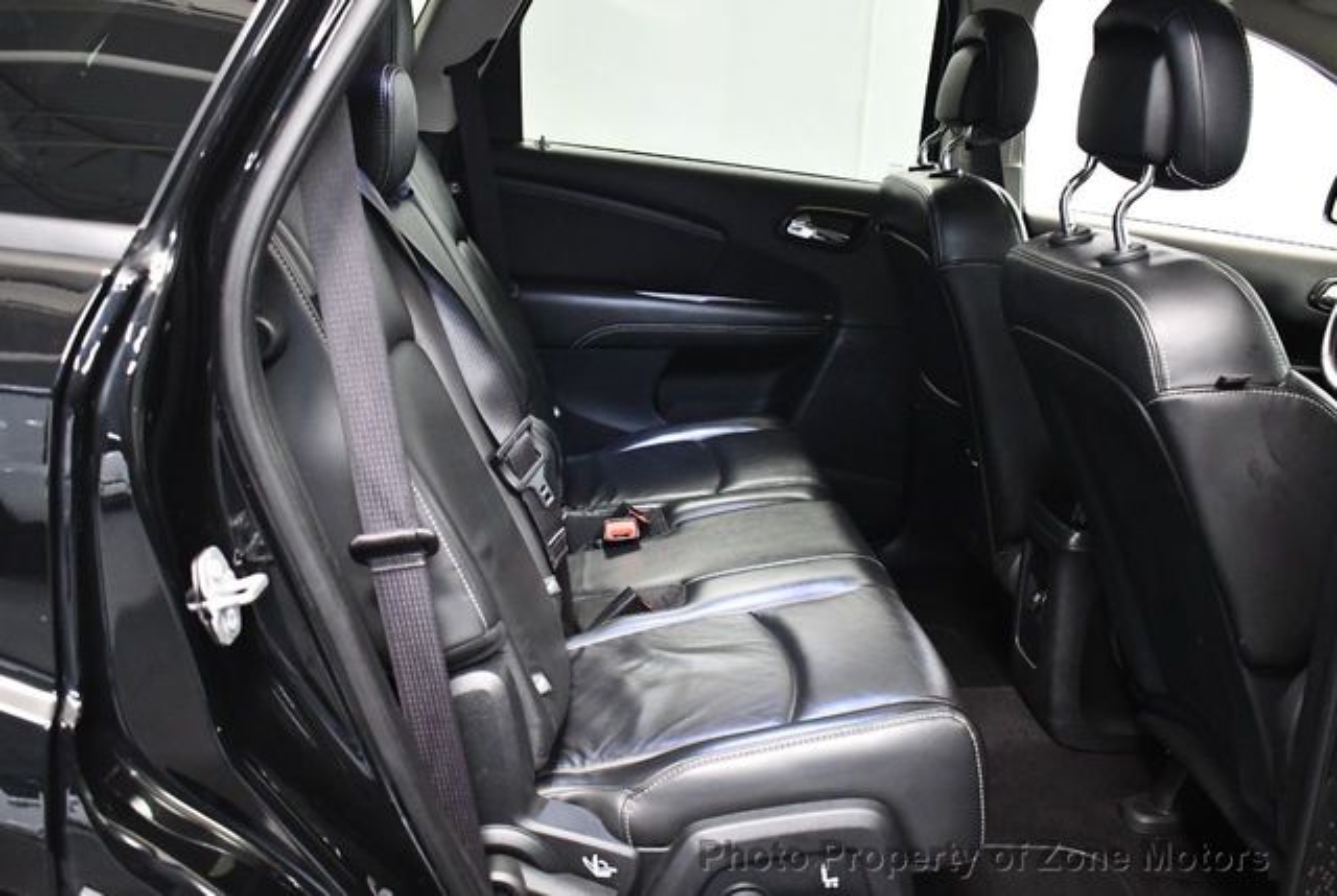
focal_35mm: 36
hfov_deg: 53.1
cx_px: 668
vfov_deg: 37.0
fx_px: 1339
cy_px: 448
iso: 4000
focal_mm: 18
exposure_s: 1/60
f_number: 3.5
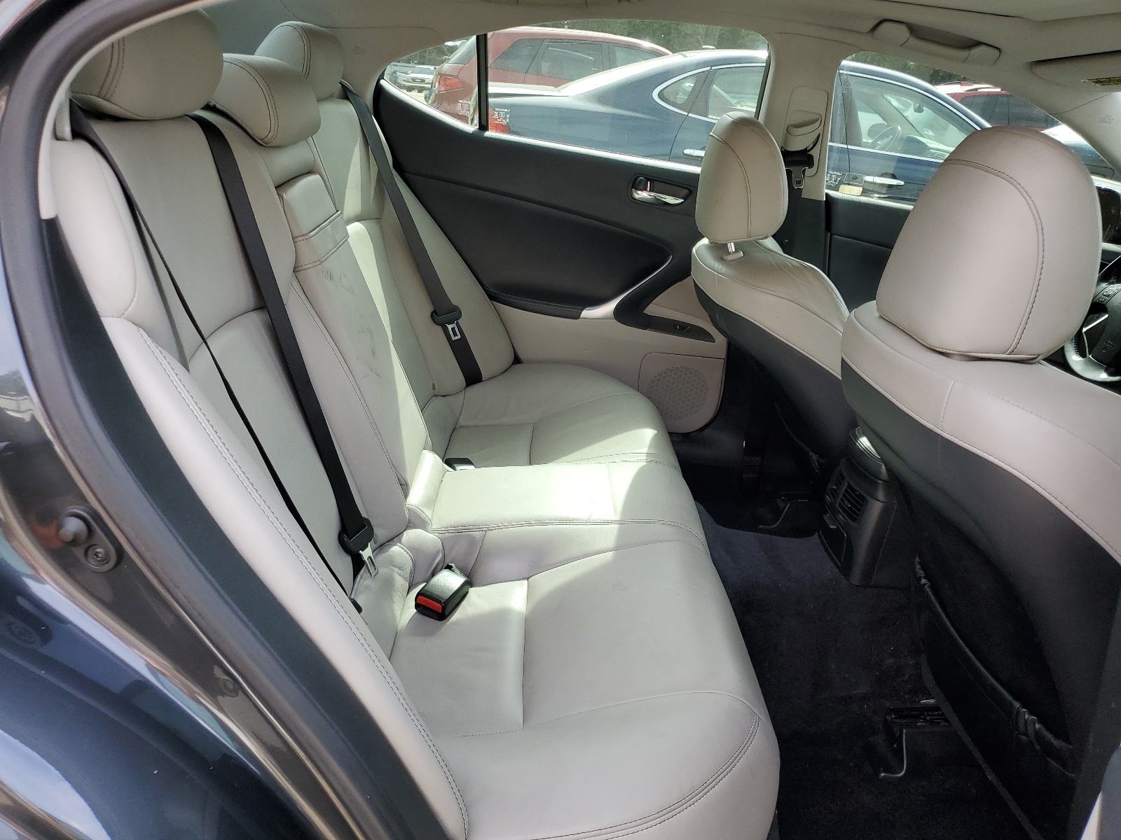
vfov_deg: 53.1
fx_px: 842
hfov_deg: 67.3
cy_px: 420
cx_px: 560
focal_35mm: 26
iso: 50
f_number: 1.5
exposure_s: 1/370
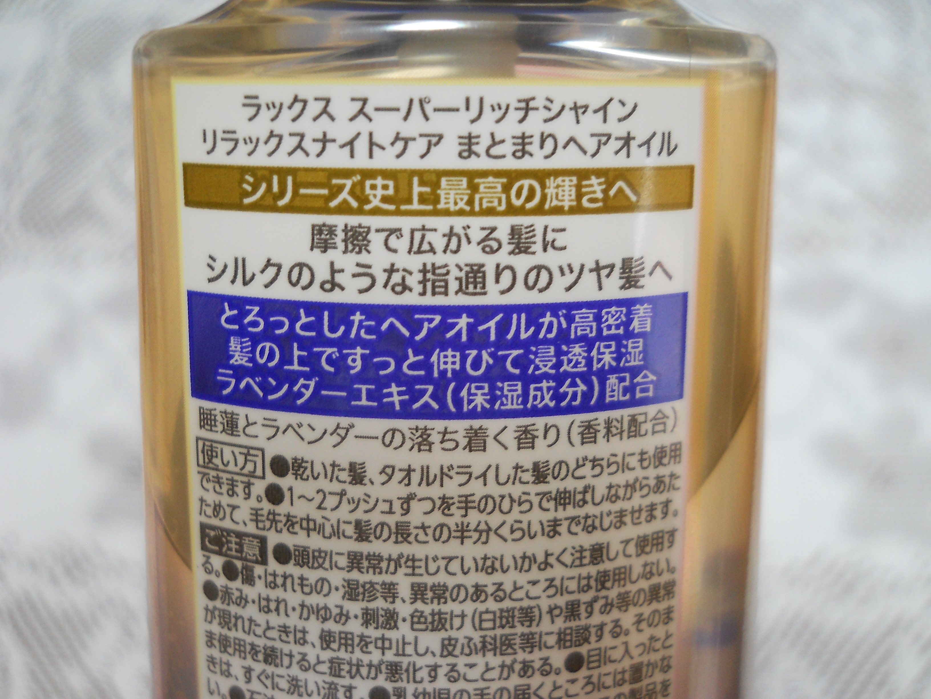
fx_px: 1103
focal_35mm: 41
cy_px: 350
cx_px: 466
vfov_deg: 35.1
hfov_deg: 45.8
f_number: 3.1
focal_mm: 6.72
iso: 160
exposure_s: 1/30
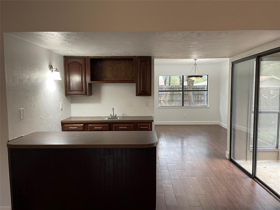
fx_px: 210
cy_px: 105
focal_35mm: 26
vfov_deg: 53.1
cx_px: 140
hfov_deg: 67.3
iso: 160
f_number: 1.6
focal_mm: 5.1
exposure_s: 1/60
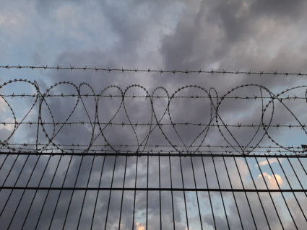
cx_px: 154
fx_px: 231
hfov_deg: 67.3
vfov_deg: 53.1
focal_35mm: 26
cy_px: 115
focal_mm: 3.93
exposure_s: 1/163
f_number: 1.7
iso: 40
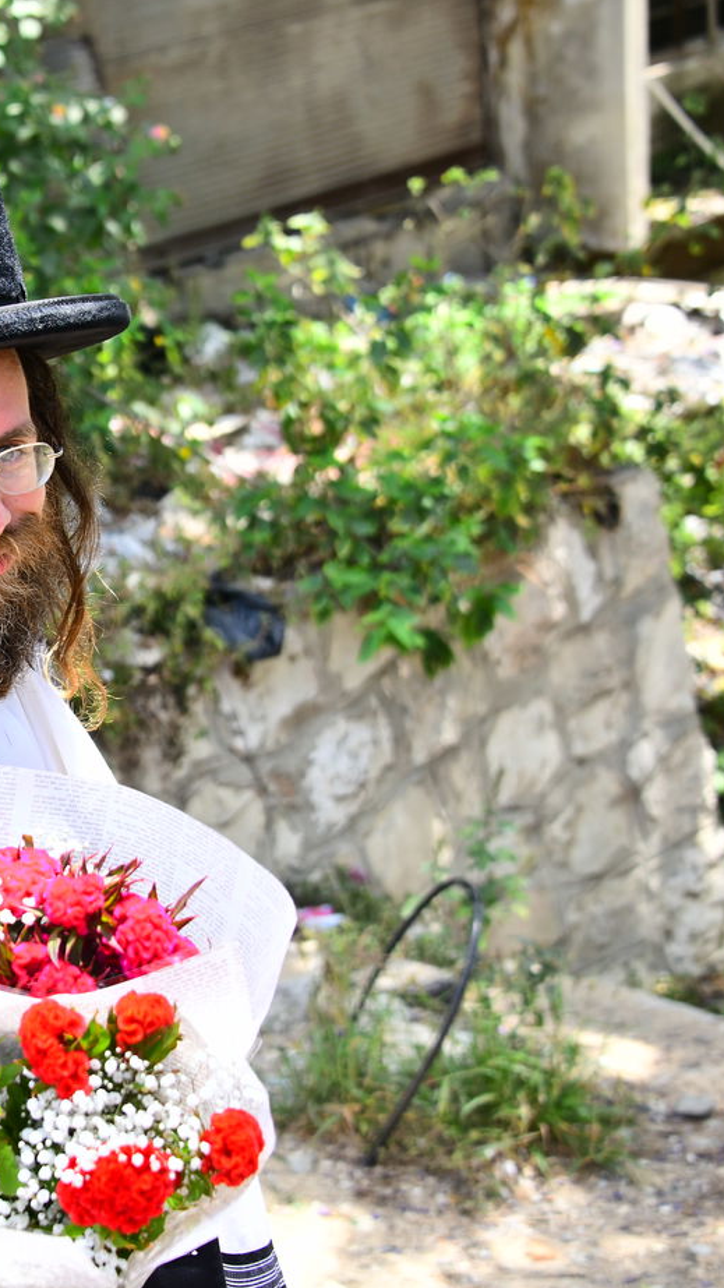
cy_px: 648
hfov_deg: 13.4
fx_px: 3038
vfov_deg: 23.9
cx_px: -24
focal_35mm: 89
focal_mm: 56
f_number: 5.6
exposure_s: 1/250
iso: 320
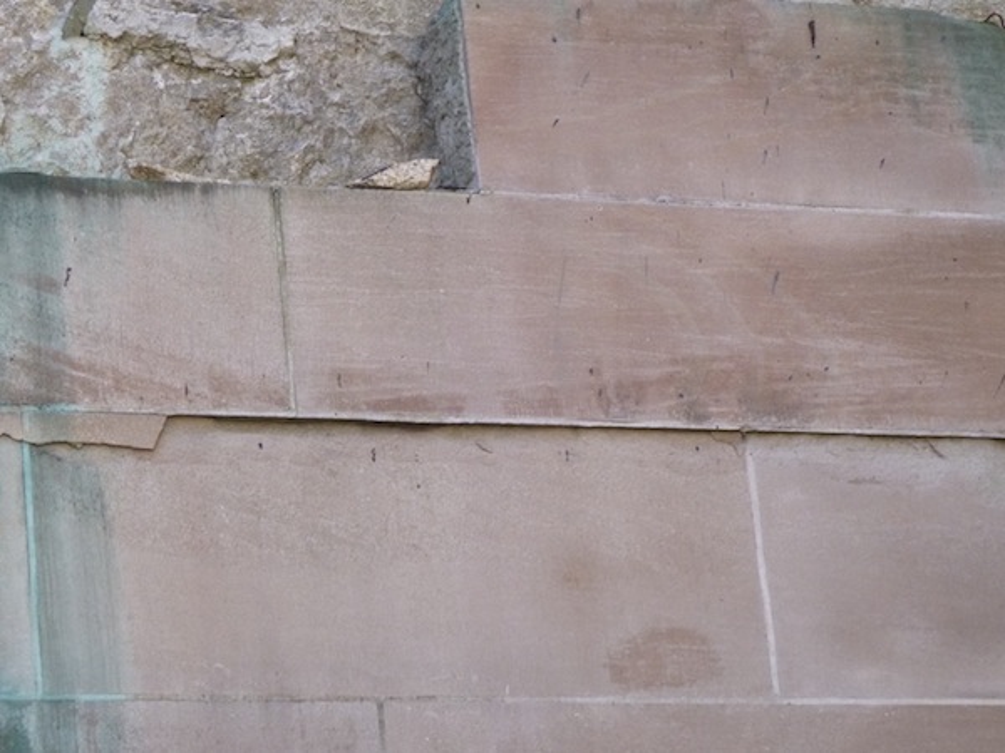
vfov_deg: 9.5
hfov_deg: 12.6
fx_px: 4558
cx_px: 502
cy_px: 376
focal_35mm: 157
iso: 125
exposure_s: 1/60
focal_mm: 18
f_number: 5.7
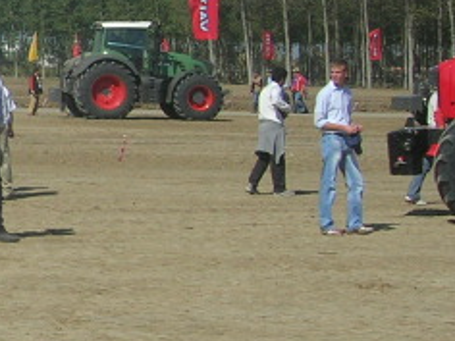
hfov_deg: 10.9
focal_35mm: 165
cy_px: 8
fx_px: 2169
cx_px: -455
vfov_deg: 8.9
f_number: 4.8
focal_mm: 7.8
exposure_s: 1/868
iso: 64
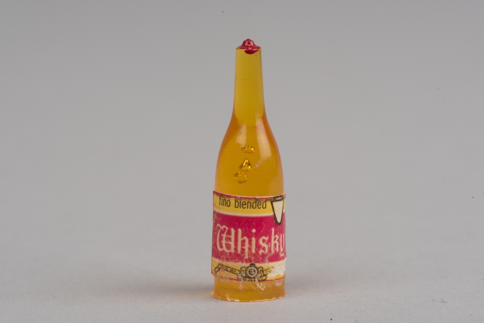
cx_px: 242
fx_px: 1412
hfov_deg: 19.4
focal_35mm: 105
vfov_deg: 13.1
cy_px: 162
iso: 400
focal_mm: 105
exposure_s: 1/160
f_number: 25
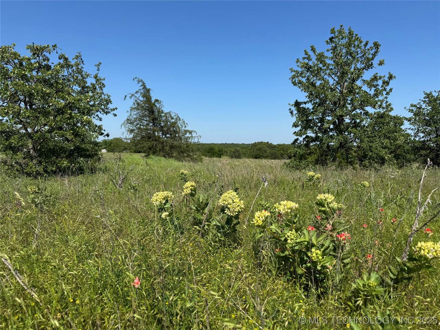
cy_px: 165
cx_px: 220
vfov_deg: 56.8
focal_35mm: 24
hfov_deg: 71.6
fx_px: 305
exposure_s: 1/4950
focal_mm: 6.76
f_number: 1.78
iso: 80
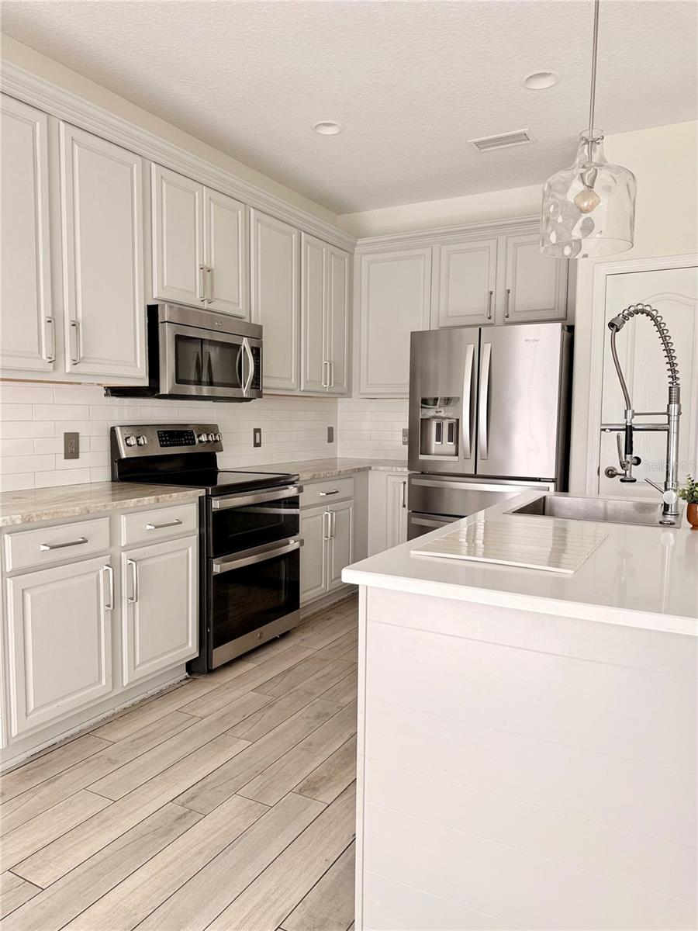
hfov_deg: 56.8
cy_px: 466
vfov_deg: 71.6
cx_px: 349
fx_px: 645
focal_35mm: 24
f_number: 1.78
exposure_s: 1/121
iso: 64
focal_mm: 6.76
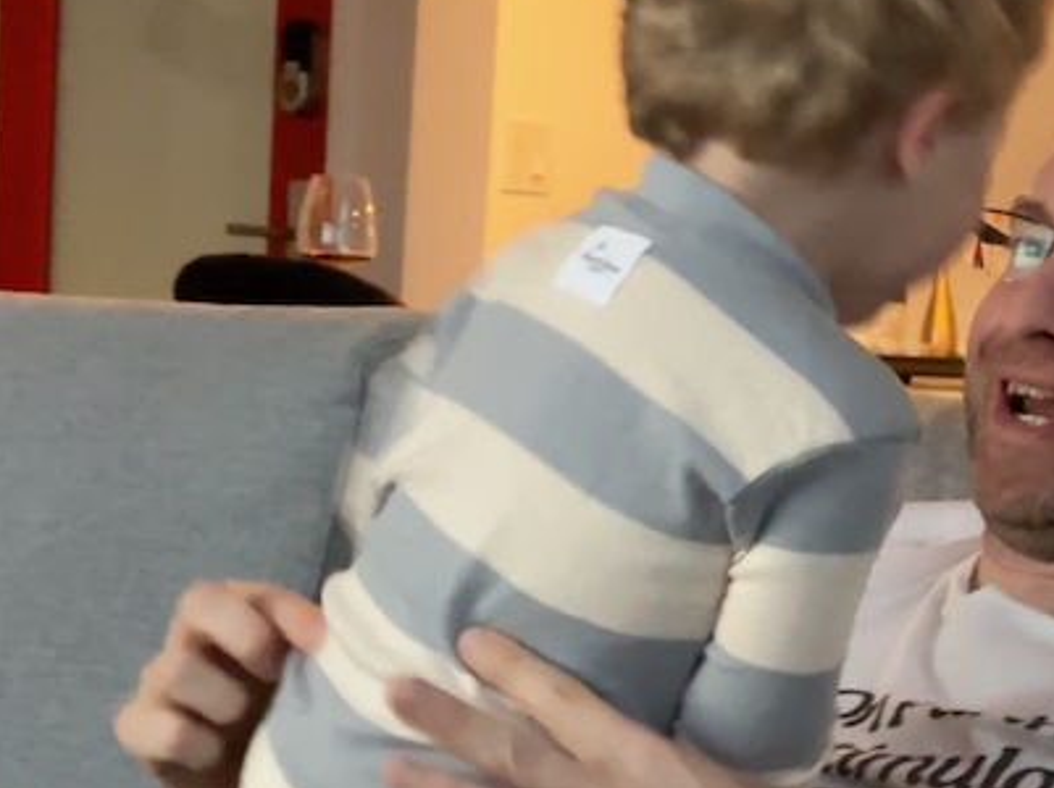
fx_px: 3742
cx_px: 749
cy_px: 552
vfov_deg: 12.0
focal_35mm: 123
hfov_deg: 16.0
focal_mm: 9
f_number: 2.8
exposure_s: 1/20
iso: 1600
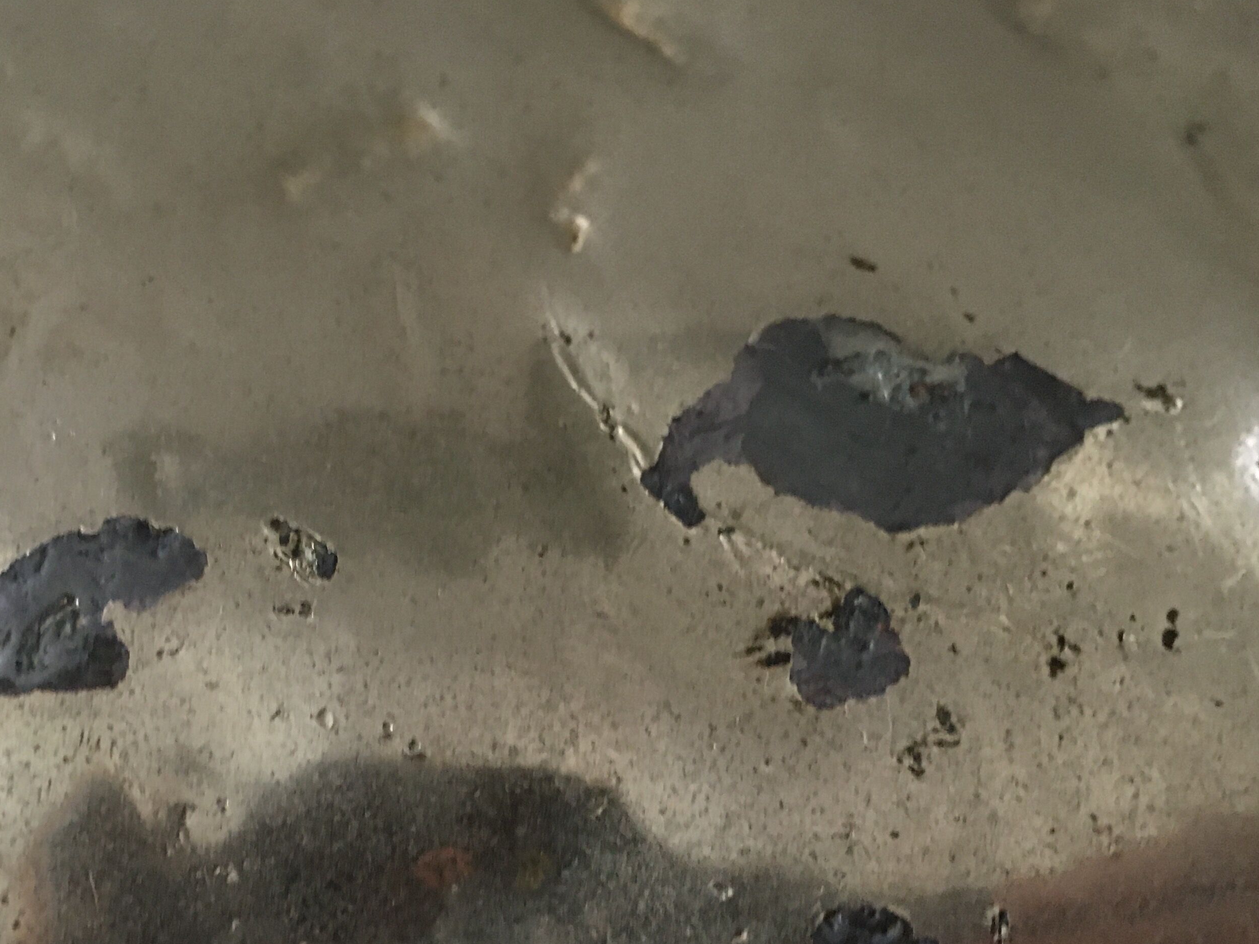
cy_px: 729
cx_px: 428
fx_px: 1709
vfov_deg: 30.3
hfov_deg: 40.0
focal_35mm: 47
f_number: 2.2
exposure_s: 1/17
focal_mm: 4.15
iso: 200
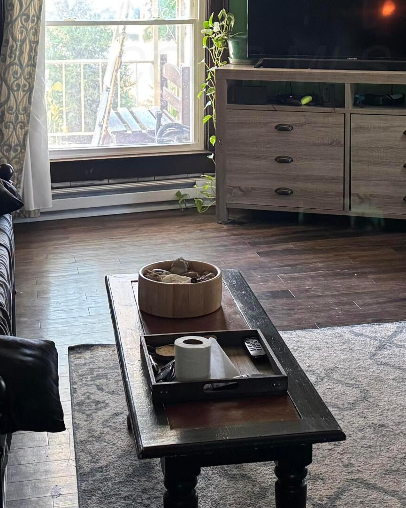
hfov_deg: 23.4
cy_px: 66
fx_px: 976
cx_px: 250
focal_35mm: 65
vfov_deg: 28.2
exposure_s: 1/60
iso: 400
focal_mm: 6.76
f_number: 1.78
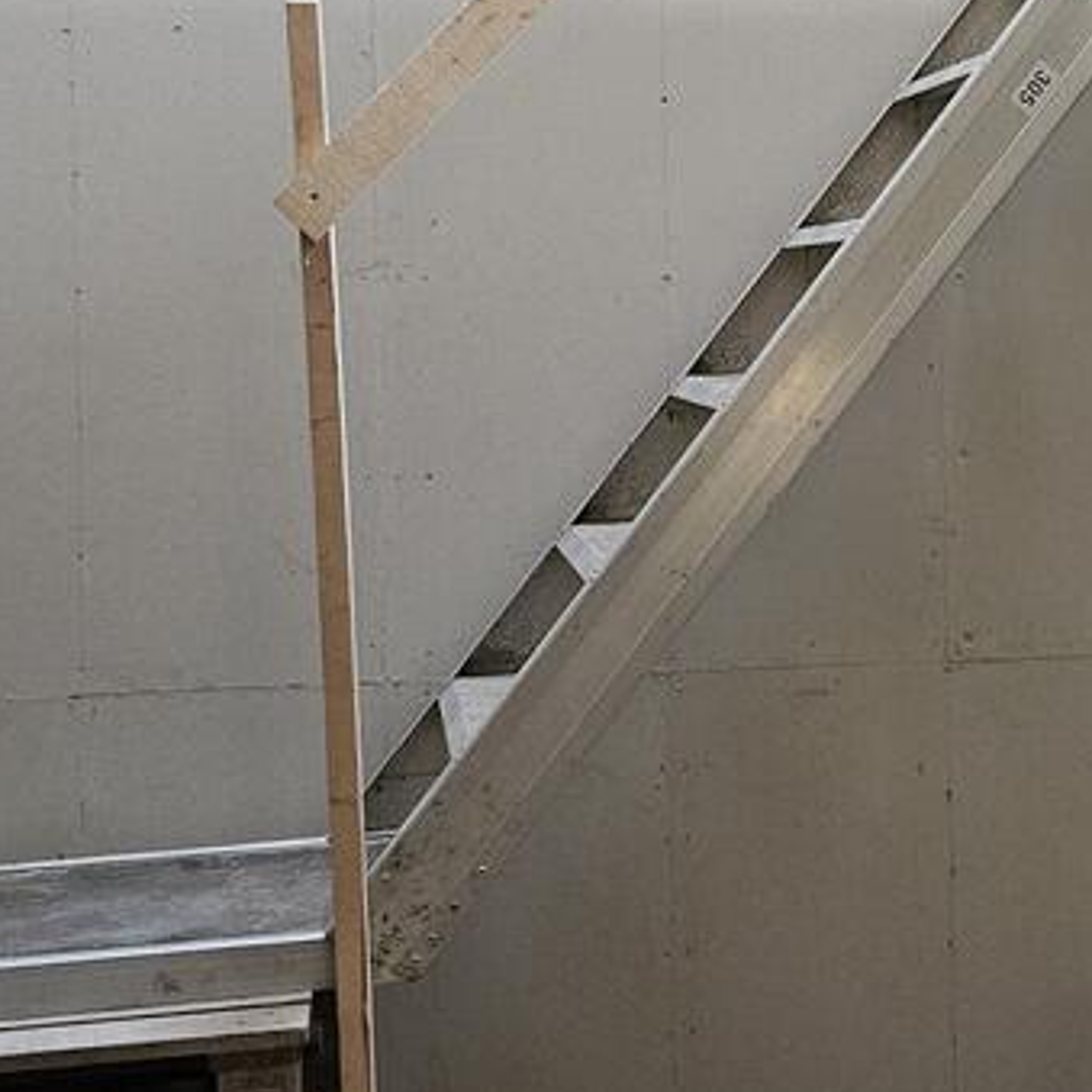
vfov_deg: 24.8
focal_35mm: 69
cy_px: 312
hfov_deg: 24.8
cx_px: 789
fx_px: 2463
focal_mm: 5.4
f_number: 1.8
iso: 800
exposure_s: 1/50
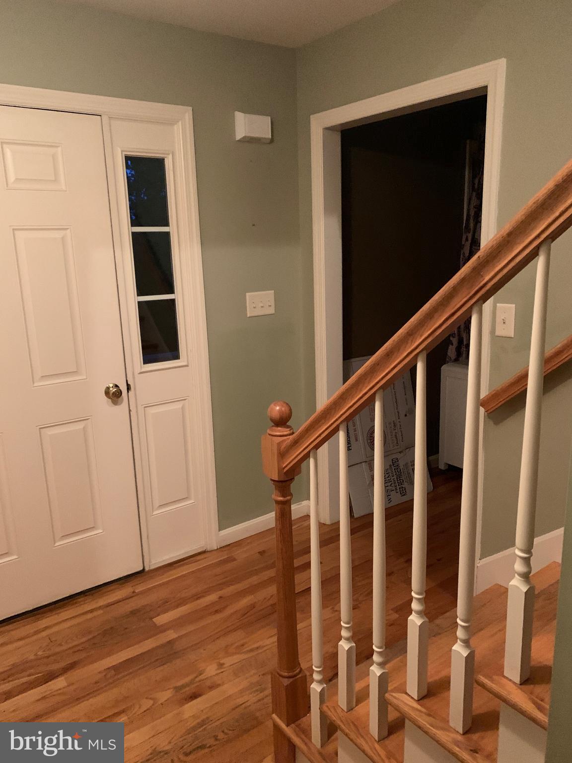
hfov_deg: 53.1
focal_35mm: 26
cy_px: 382
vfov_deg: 67.3
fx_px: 573
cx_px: 286
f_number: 1.8
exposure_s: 1/30
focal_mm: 4.25
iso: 800
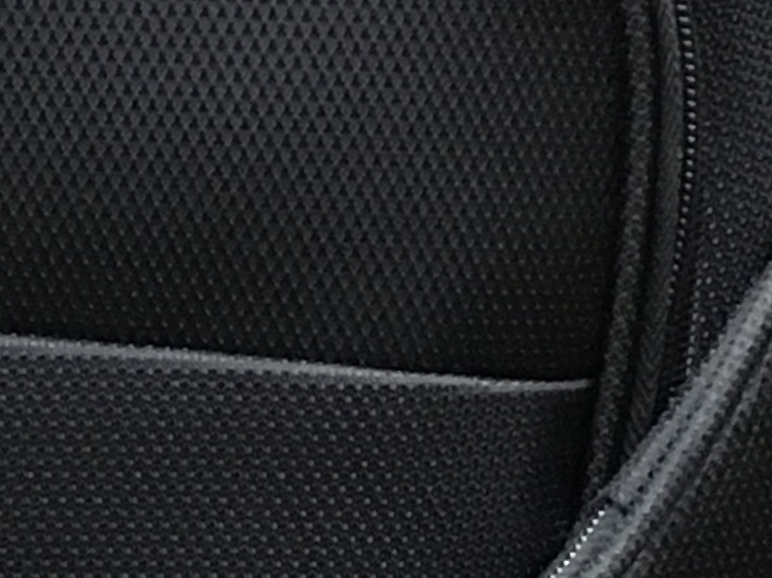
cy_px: 1093
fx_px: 4458
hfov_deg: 9.5
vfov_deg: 7.2
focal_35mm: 200
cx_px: -498
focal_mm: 4.15
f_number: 2.2
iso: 250
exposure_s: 1/15
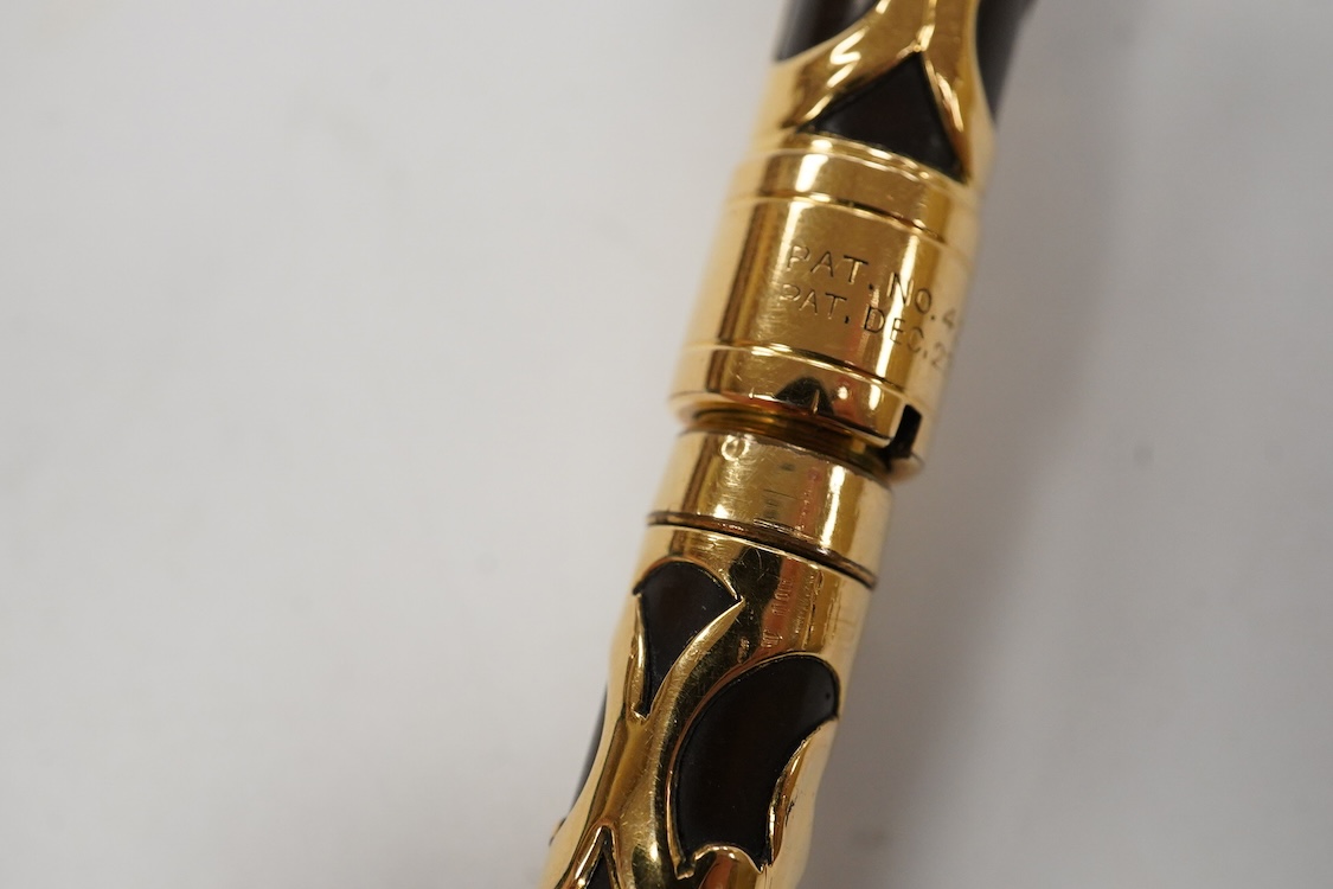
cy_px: 444
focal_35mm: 45
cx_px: 666
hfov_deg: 43.6
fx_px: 1666
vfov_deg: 29.9
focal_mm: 30
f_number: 13
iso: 2500
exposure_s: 1/200
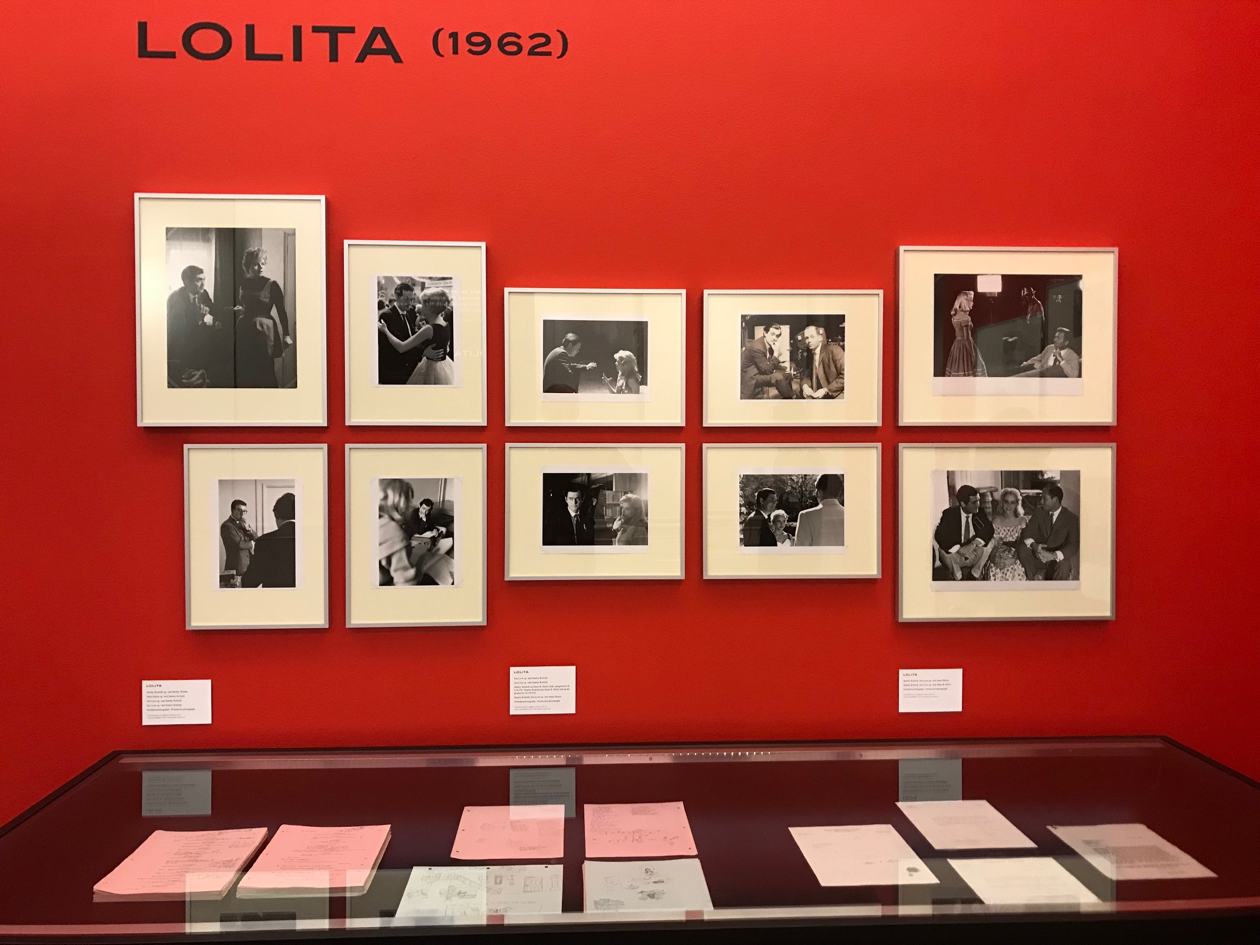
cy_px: 472
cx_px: 630
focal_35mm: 28
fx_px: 1019
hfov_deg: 63.4
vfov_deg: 49.7
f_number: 1.8
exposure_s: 1/17
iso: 80
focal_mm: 3.99
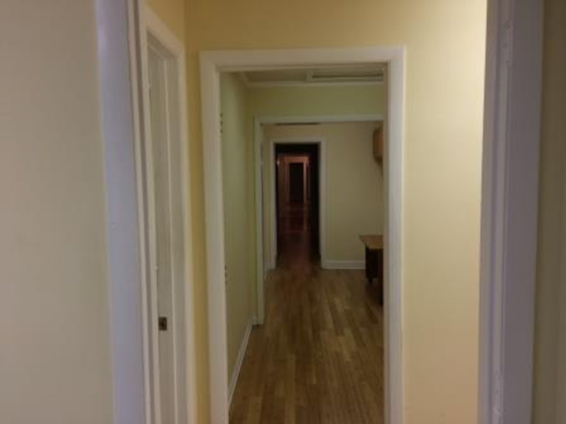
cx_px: 283
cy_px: 212
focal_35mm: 29
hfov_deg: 61.7
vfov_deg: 48.2
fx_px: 474
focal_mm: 4.15
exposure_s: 1/30
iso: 40
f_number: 2.2
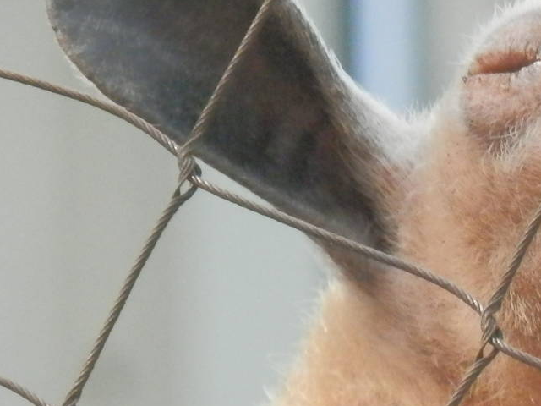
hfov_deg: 1.6
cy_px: 391
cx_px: 661
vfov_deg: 1.2
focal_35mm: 1250
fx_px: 19536
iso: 800
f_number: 6.9
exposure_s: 1/250
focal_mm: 90
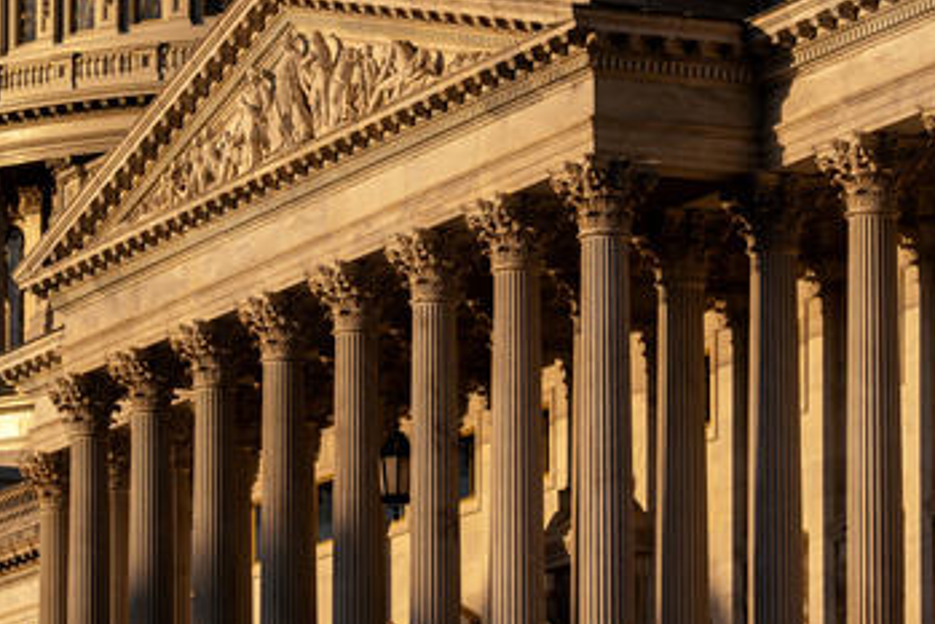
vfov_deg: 6.9
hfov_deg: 10.4
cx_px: 405
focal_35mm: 198
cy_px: 325
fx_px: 5144
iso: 250
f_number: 6.3
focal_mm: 135
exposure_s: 1/2000
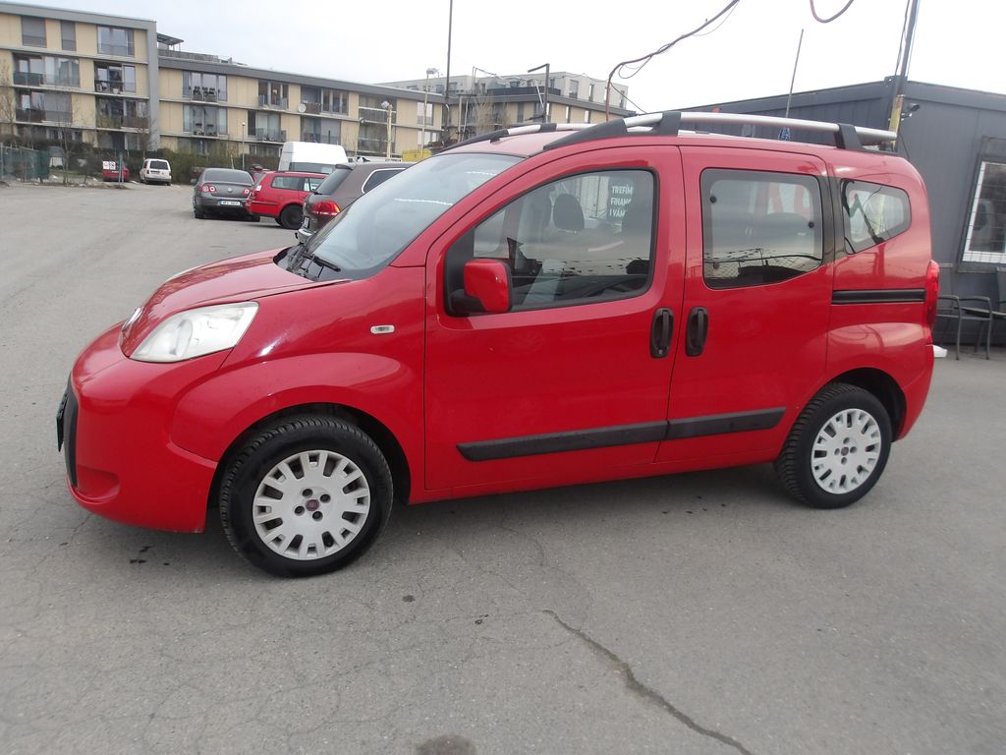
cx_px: 503
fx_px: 785
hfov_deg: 65.3
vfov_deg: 51.4
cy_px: 378
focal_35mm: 27
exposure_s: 1/454
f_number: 3
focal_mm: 4.9
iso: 100
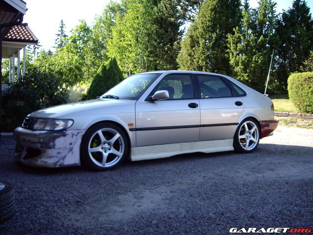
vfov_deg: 37.7
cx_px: 156
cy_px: 118
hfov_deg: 49.0
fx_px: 344
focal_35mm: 38
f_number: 2.7
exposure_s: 1/250
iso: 64
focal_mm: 6.2
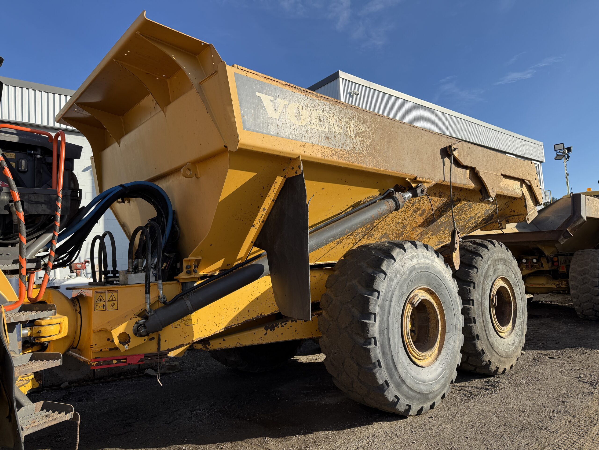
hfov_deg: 71.6
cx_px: 300
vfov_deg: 56.8
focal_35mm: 24
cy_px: 225
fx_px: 415
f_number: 1.78
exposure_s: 1/3021
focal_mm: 6.76
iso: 100
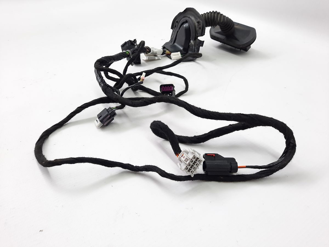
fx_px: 238
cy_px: 124
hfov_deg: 69.4
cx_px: 164
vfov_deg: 54.9
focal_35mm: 25
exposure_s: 1/50
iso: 50
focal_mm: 4.6
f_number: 2
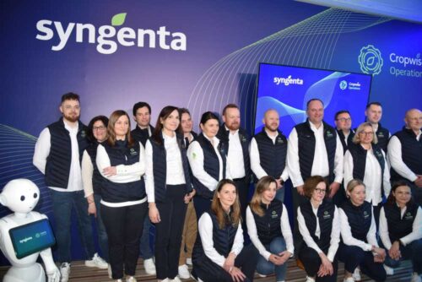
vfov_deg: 53.2
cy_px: 141
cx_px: 211
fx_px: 281
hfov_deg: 73.7
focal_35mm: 24
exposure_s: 1/60
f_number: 4
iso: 1400
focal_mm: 24
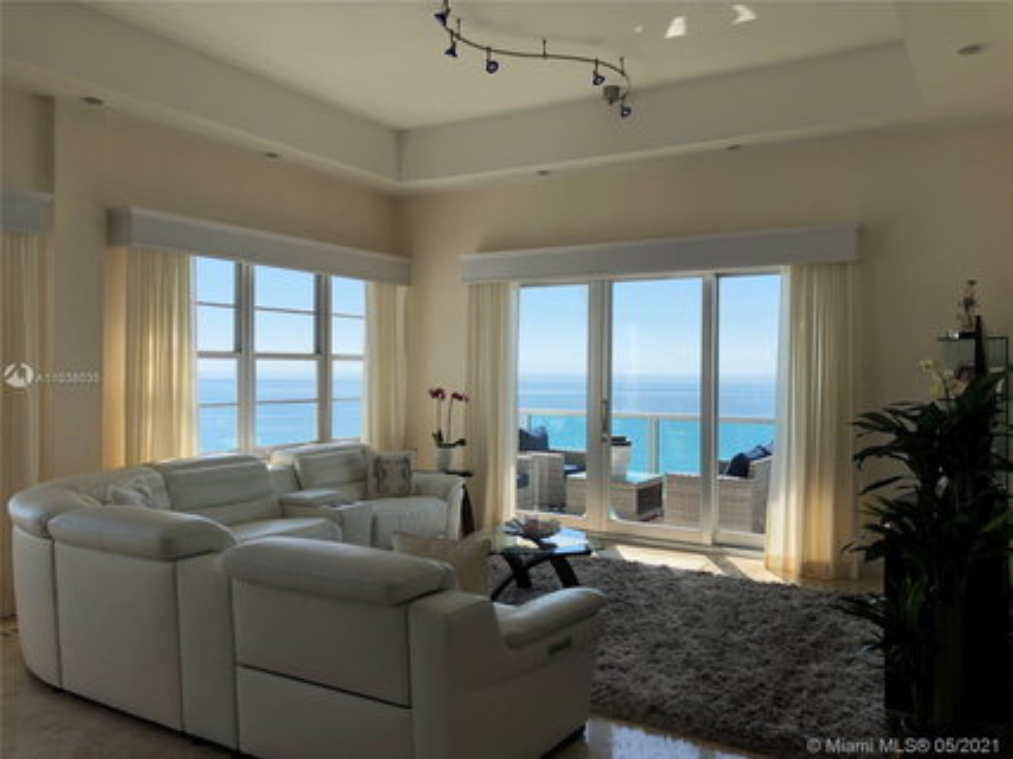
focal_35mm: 28
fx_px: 819
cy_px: 380
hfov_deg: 63.5
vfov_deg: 49.7
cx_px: 506
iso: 20
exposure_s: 1/1263
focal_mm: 4
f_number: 1.8
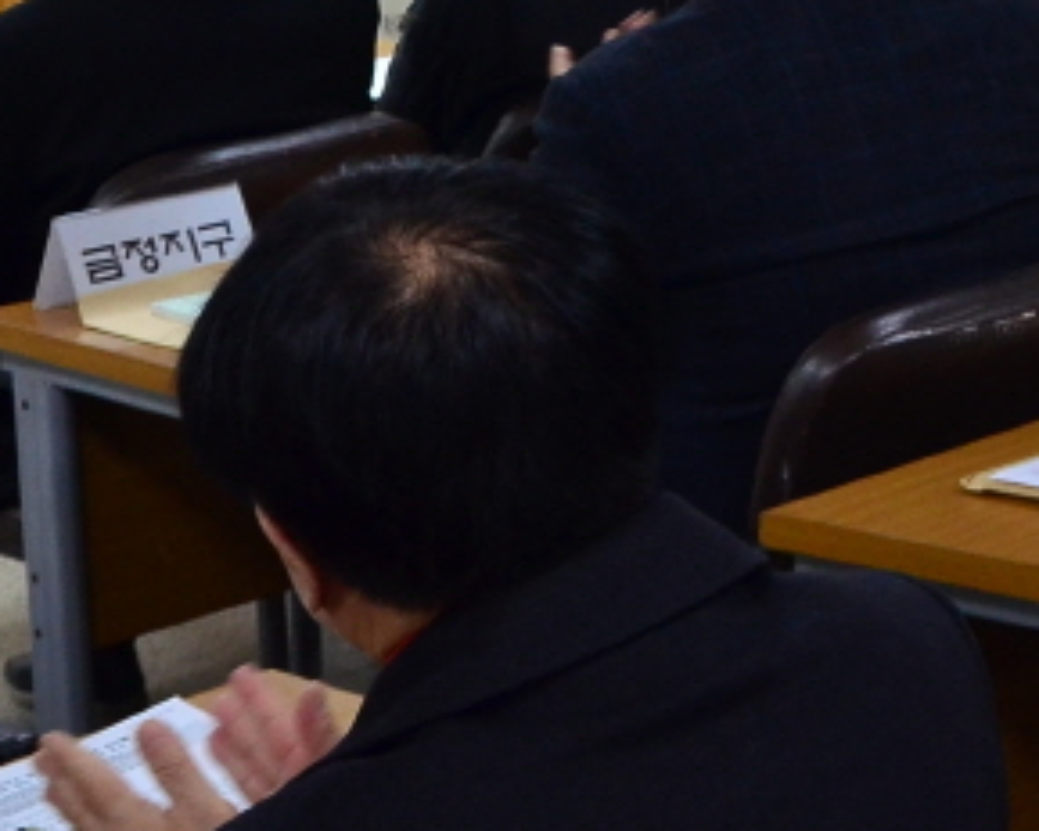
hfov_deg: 14.3
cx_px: 1587
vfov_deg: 11.8
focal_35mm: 125
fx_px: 3843
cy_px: -376
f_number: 4.5
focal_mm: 22
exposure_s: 1/80
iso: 800
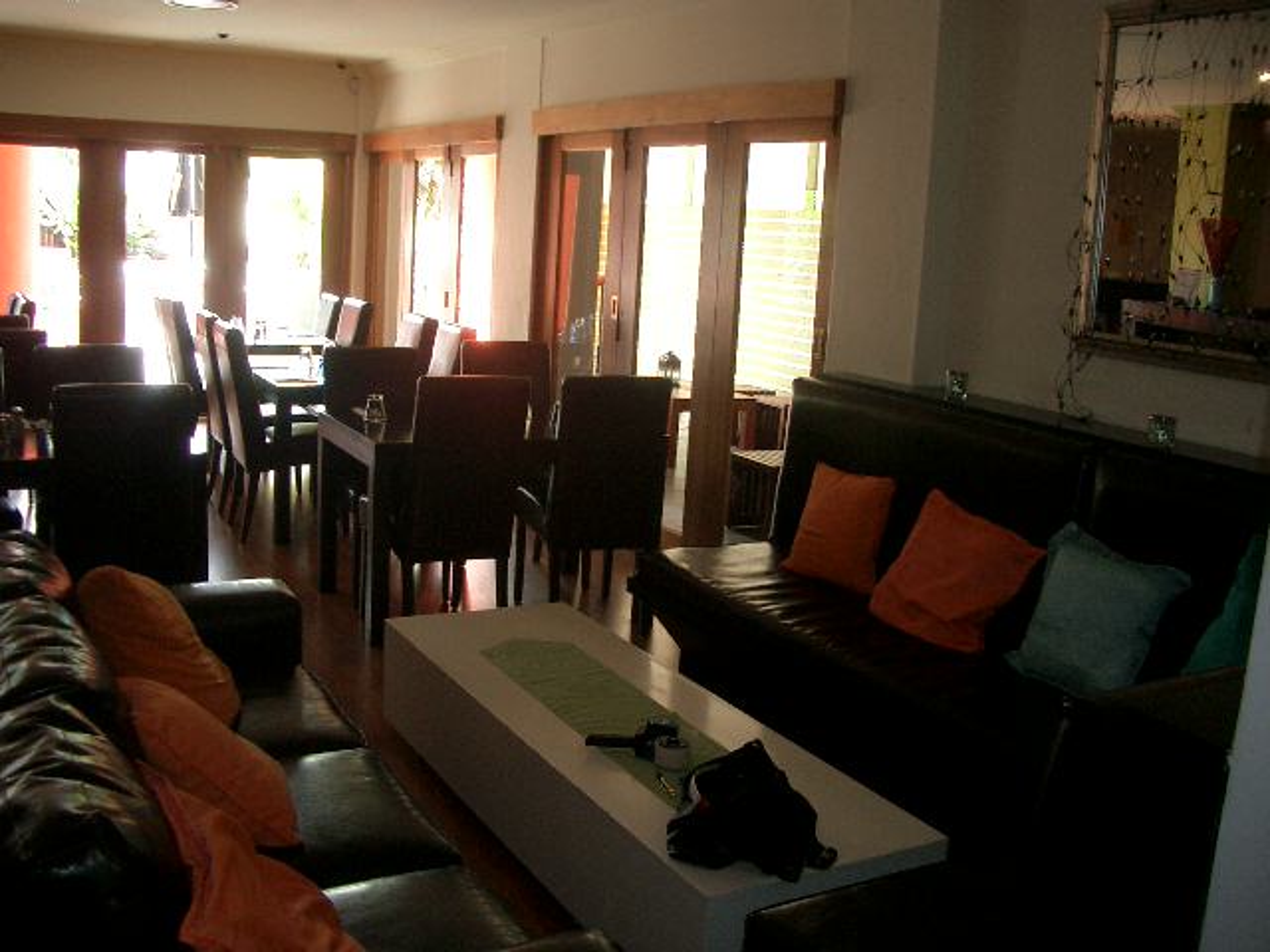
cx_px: 635
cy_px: 476
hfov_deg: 52.6
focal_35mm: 35
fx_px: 1284
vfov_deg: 40.7
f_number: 2.6
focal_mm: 5.8
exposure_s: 1/40
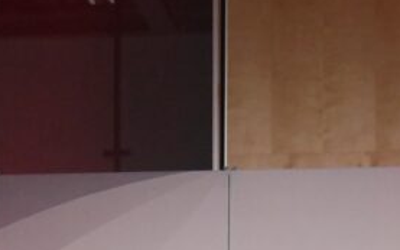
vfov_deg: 4.8
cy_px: 478
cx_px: -170
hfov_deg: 7.7
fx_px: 2910
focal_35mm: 267
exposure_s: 1/80
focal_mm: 34
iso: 2500
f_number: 6.3
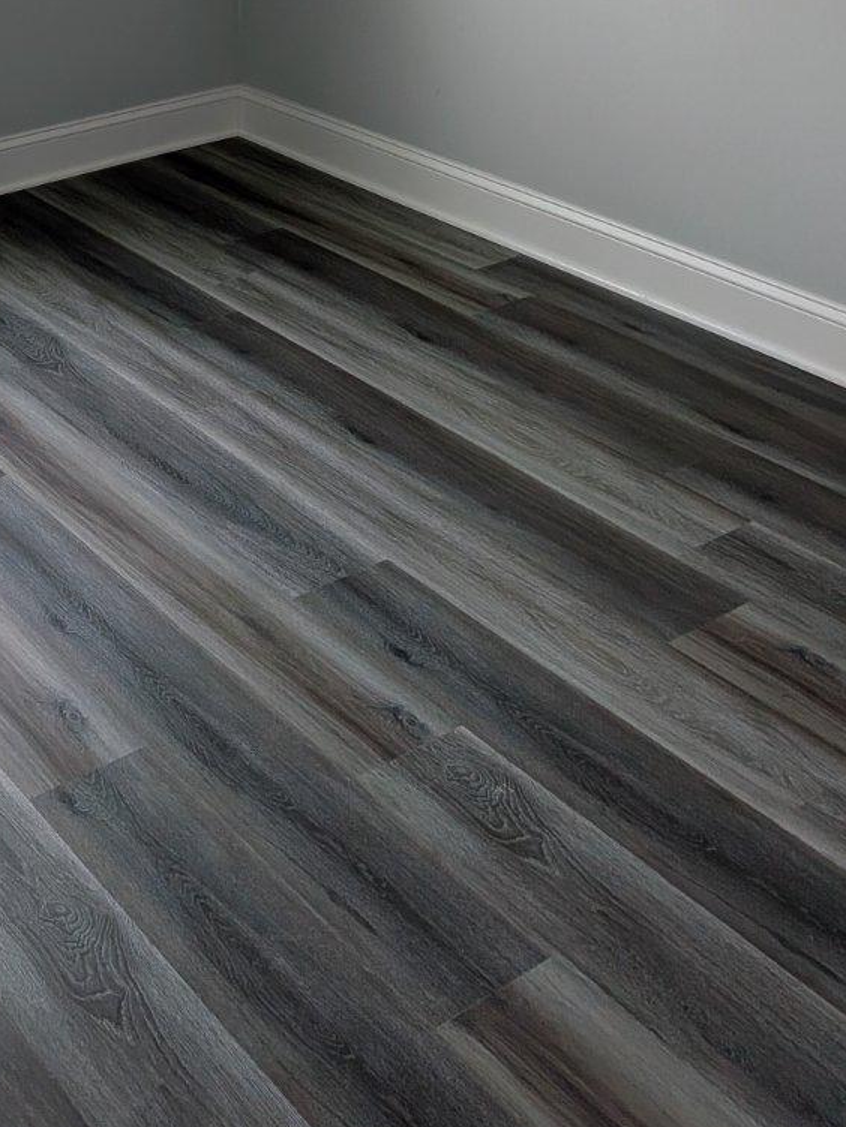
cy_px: 85
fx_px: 1597
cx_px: 82
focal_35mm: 49
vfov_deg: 36.2
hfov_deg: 28.5
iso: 32
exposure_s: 1/405
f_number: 1.7
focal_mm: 4.53
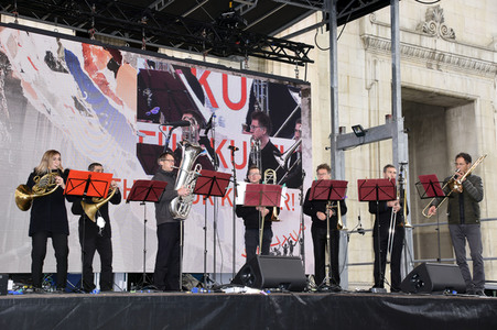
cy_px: 165
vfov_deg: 21.9
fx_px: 855
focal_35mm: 62
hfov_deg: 32.4
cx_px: 248
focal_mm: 62
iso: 400
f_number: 6.3
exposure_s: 1/125
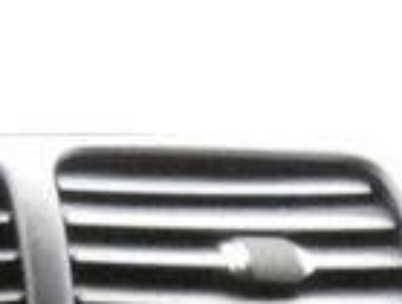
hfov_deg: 6.4
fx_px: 3248
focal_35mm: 279
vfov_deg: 5.1
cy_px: 898
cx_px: -862
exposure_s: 1/60
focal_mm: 6.8
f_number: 5.6
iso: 1600
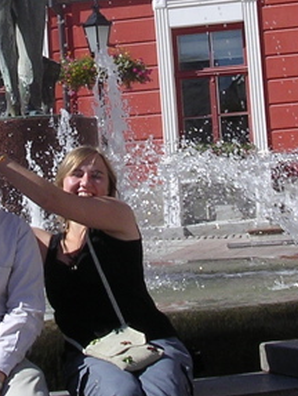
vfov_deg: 16.3
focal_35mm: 119
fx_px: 1363
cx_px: 78
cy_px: 33
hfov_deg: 12.4
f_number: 5.6
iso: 100
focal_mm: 5.8
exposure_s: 1/368
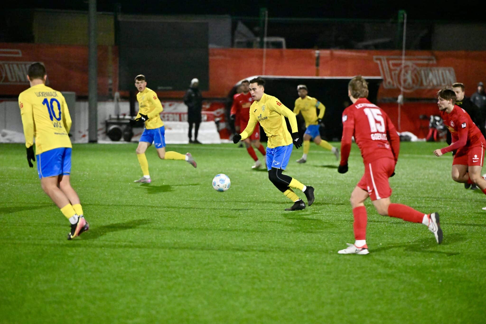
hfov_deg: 10.3
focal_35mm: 200
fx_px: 2700
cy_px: 162
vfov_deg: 6.9
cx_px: 243
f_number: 3.2
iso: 10000
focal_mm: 200
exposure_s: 1/1250
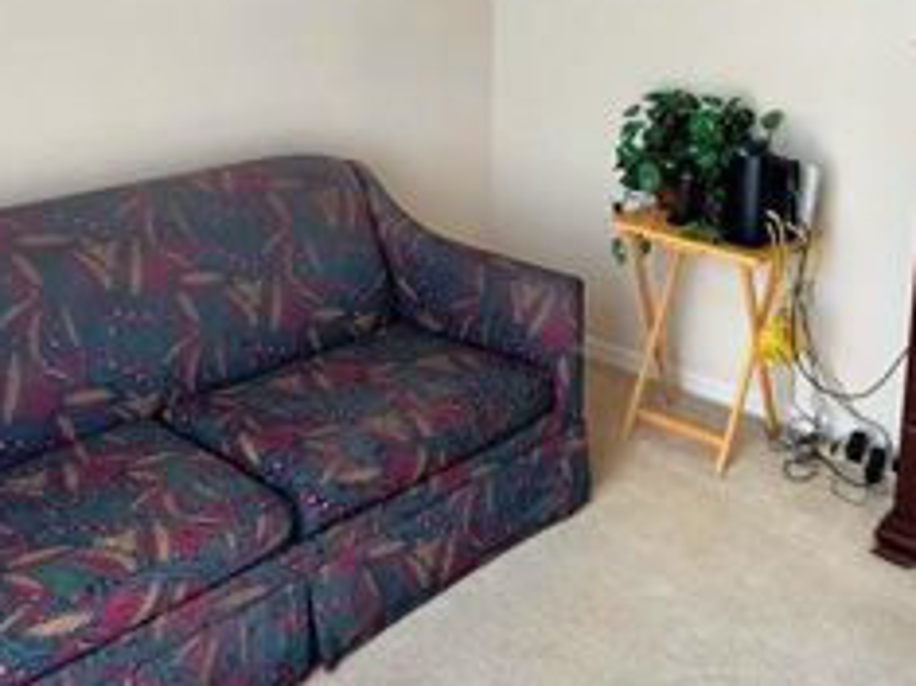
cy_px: 160
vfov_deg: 35.8
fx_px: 1031
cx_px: 544
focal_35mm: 39
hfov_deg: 47.6
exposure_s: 1/60
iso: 64
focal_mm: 1.74
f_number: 2.2
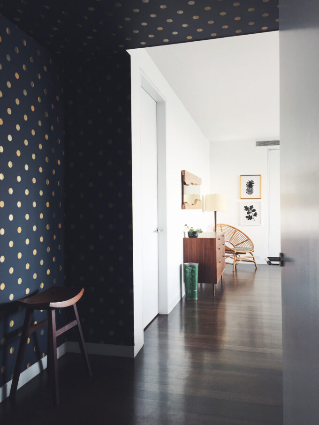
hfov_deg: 48.2
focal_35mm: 29
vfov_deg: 61.7
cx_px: 160
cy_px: 212
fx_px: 356
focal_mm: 4.15
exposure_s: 1/60
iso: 40
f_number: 2.2
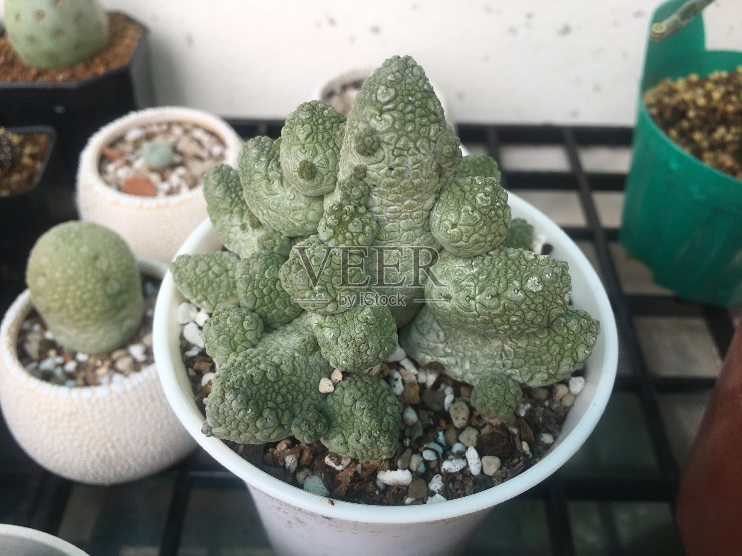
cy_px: 278
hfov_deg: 61.7
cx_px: 371
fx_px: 622
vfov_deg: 48.2
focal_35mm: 29
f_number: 2.2
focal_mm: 4.15
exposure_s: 1/188
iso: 25
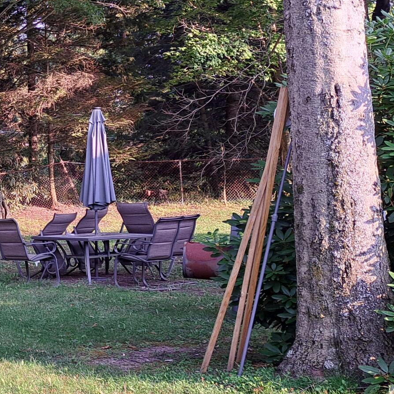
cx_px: -241
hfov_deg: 20.0
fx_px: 914
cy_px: 144
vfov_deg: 24.2
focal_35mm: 71
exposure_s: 1/197
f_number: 1.8
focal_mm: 5.23
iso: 50
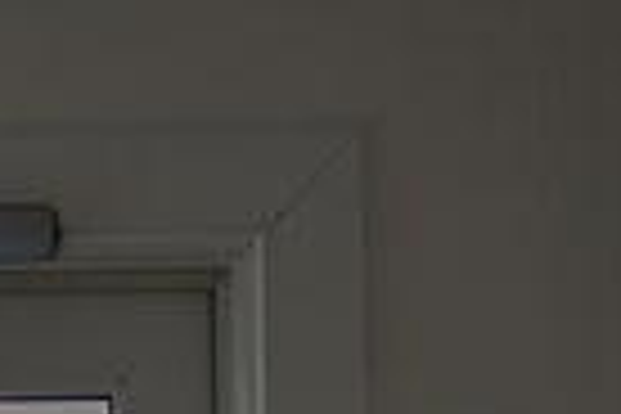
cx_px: -585
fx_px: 2881
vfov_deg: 7.6
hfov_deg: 11.2
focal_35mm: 167
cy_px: 1040
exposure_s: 1/125
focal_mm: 16
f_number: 1.4
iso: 100
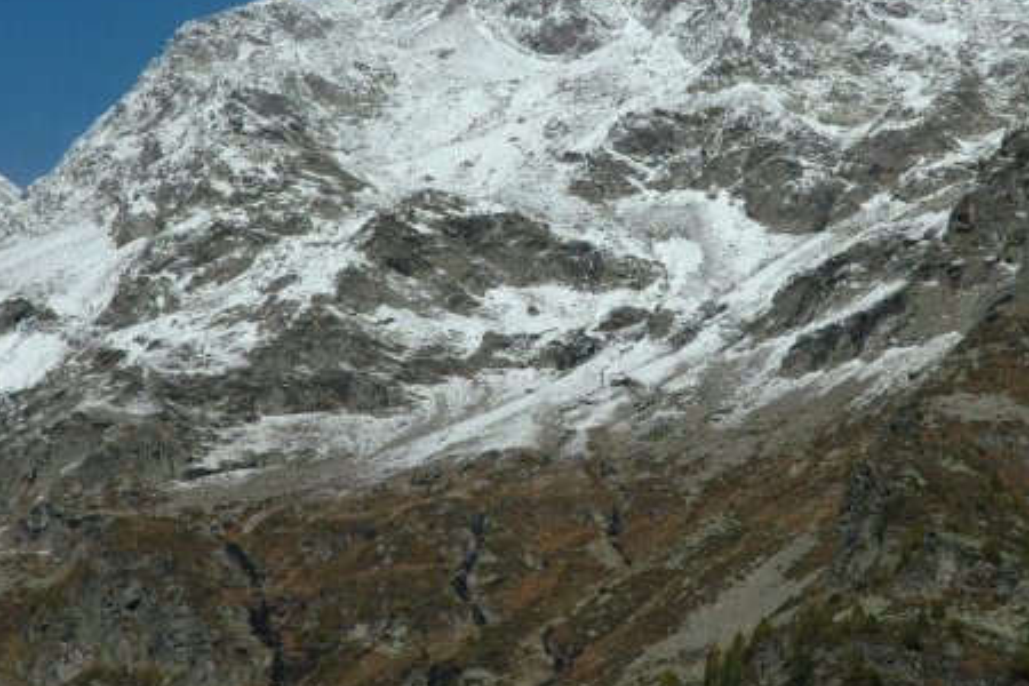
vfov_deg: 8.2
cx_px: 668
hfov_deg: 12.2
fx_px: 4802
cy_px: 222
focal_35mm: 168
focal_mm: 70
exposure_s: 1/500
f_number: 11
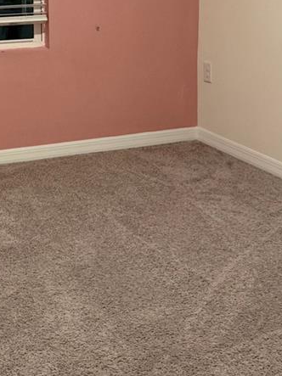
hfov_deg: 22.1
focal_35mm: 65
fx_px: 706
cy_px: 31
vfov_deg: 28.6
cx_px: 36
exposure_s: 1/60
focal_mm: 6.76
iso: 320
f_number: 1.78
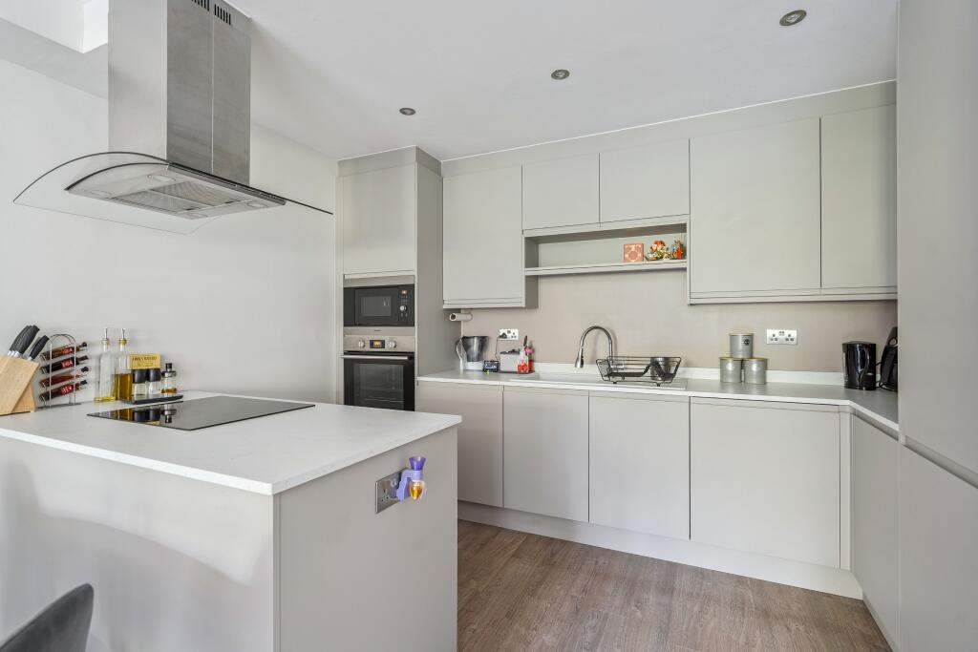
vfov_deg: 73.8
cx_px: 489
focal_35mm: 16
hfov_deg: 96.7
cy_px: 326
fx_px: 435
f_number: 5.6
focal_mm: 16
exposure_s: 1.6
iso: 320
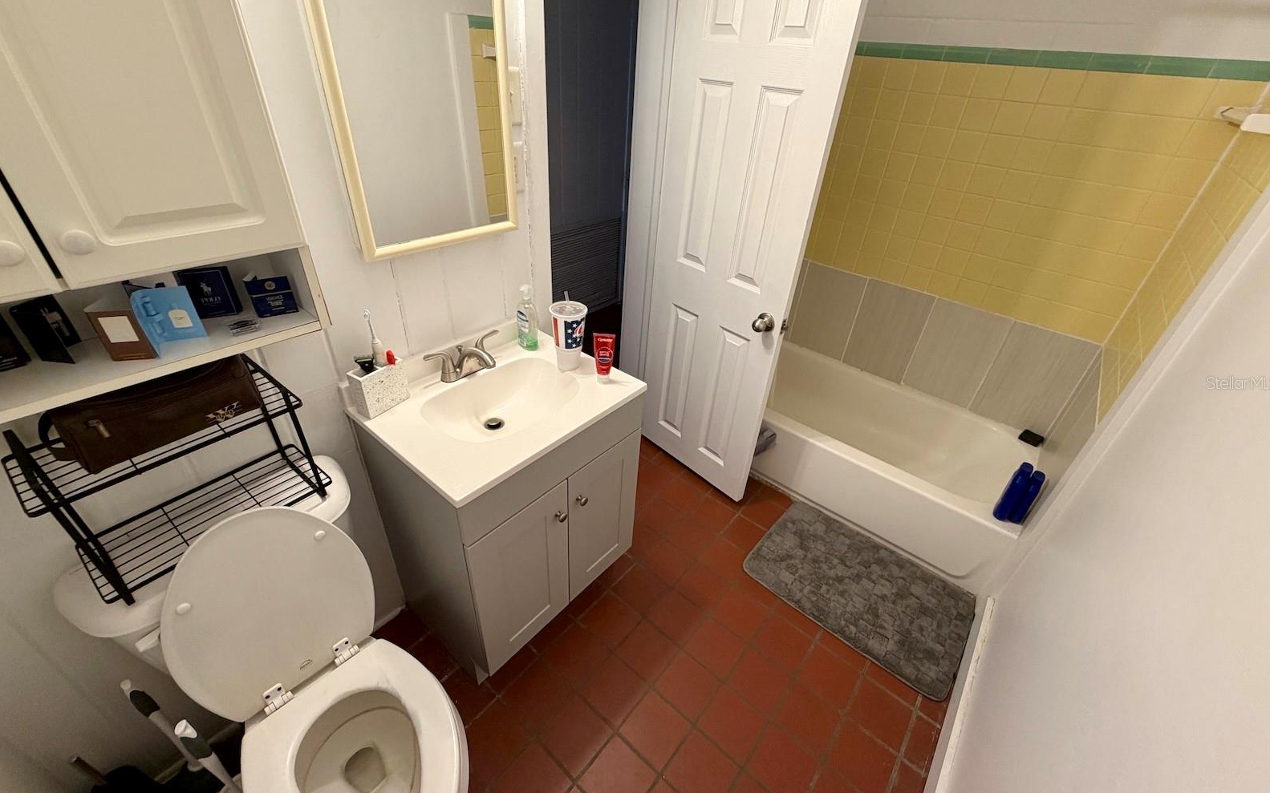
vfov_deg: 74.8
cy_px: 382
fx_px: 519
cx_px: 640
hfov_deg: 101.5
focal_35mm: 15
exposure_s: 1/60
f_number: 2.2
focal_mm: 2.22
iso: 160
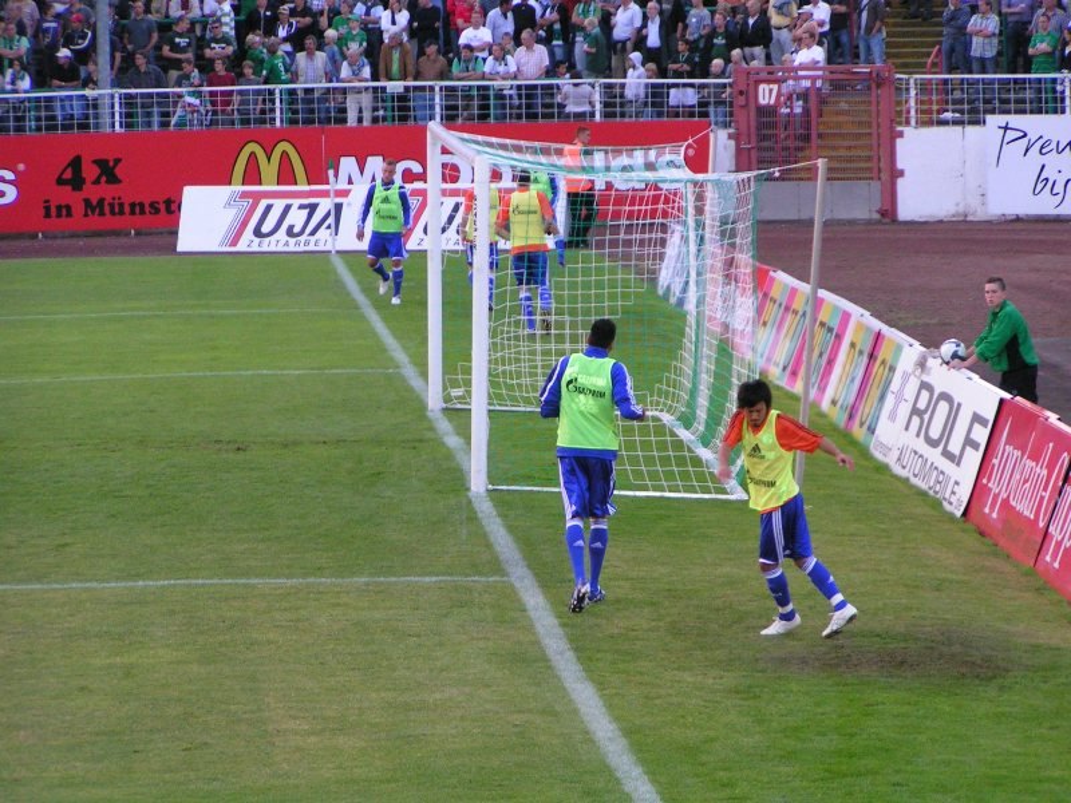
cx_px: 536
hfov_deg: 10.5
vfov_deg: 7.9
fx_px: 5817
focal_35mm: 188
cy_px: 402
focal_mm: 28.8
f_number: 3.5
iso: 200
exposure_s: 1/160
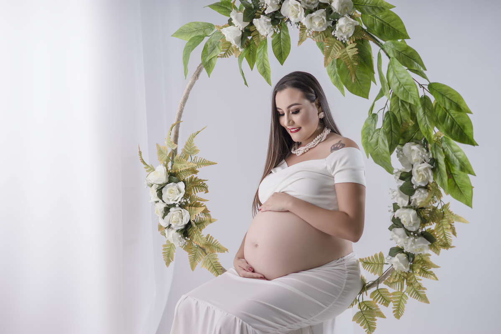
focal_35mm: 85
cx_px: 250
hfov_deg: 23.9
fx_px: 1183
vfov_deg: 16.1
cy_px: 167
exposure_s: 1/160
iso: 50
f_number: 2.2
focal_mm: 85
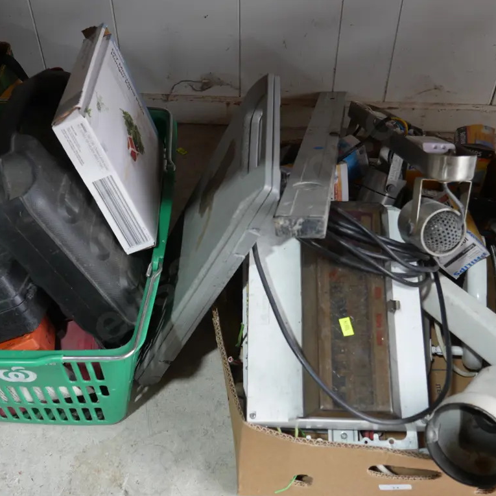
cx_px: 215
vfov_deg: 37.6
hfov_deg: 37.5
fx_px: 729
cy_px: 249
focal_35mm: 45
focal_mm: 19
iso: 200
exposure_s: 1/60
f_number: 4.1
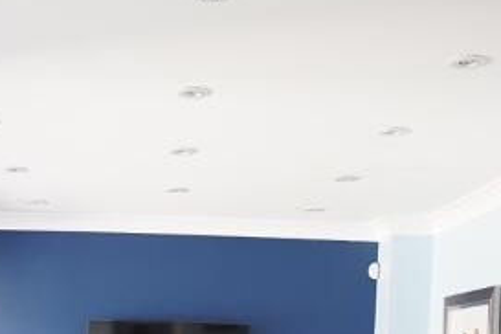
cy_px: 456
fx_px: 835
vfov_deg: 20.3
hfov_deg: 32.8
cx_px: 134
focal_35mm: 60
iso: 800
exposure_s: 1/30
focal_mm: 16
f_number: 2.8
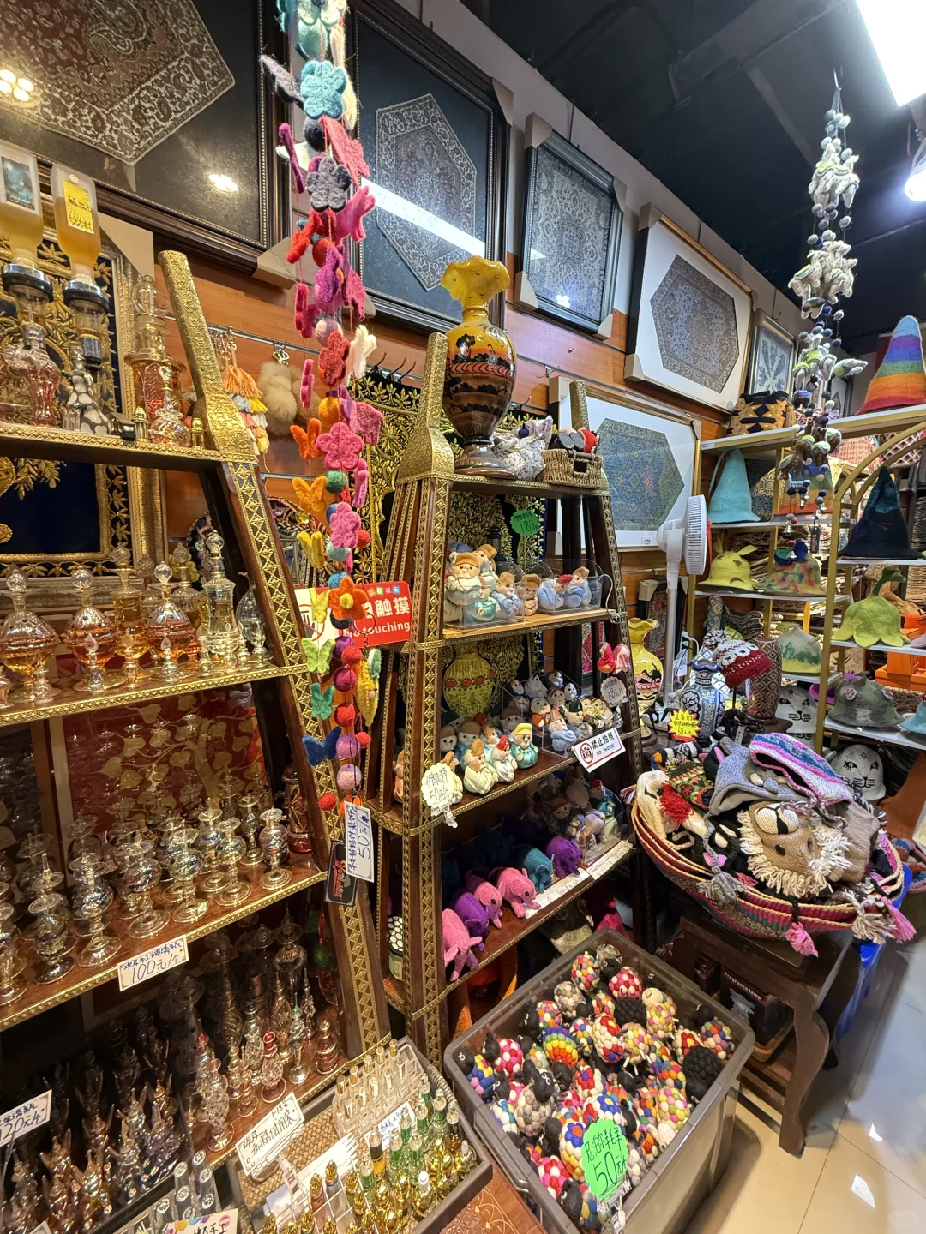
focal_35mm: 14
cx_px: 463
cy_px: 617
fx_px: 499
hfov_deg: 85.7
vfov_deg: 102.1
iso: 500
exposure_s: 1/50
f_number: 2.2
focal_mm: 2.22
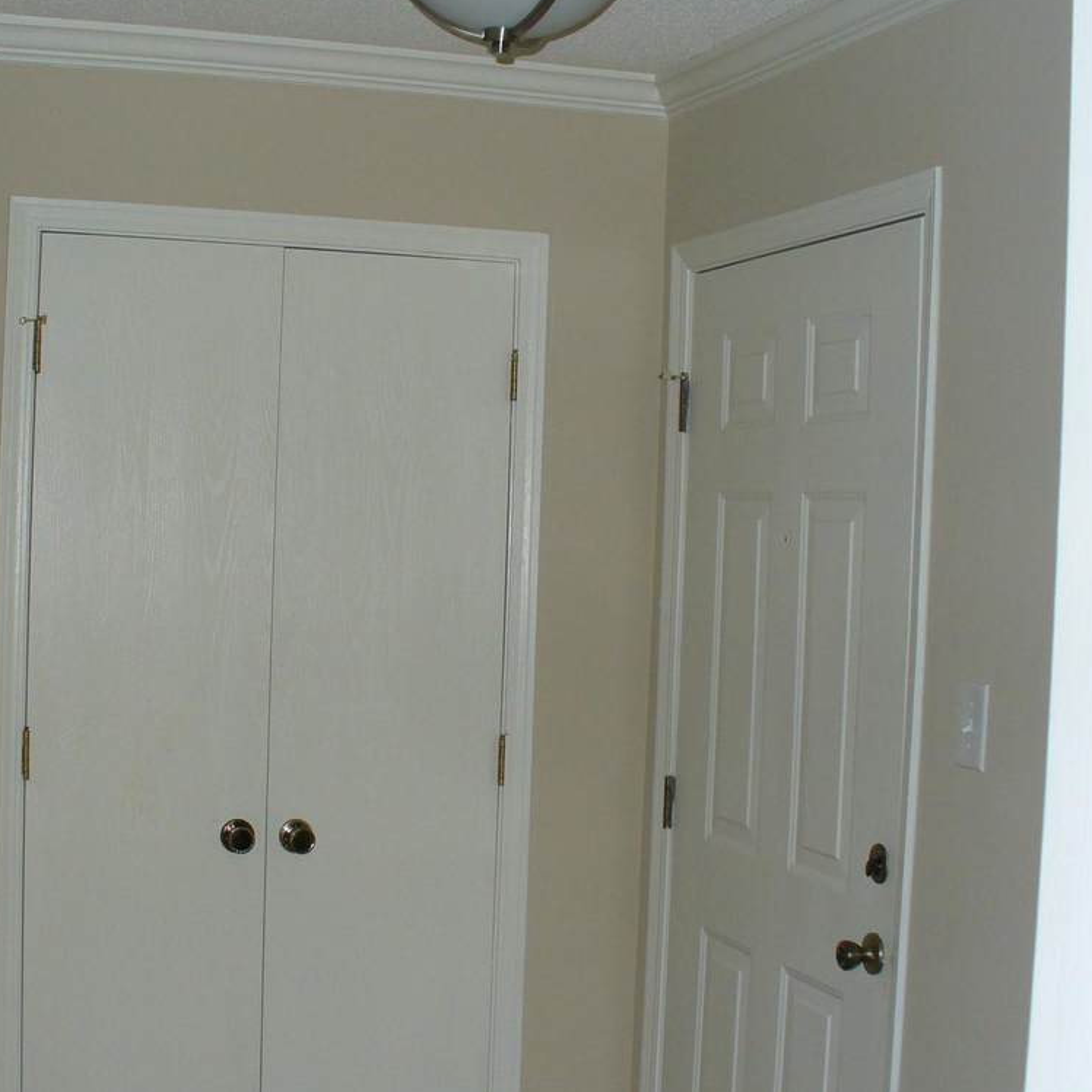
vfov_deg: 30.6
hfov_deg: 30.5
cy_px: 574
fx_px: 1999
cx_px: 482
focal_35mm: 56
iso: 100
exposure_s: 1/30
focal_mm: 6.1
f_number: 2.8
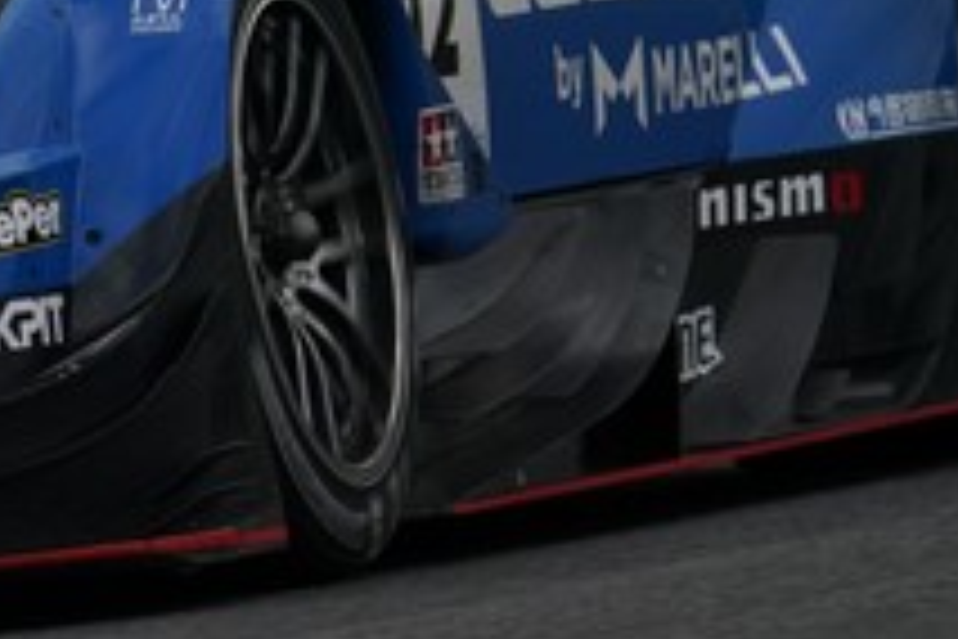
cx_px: -301
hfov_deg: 1.0
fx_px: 54070
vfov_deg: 0.7
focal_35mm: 2032
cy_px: -36
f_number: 8
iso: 400
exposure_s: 1/800
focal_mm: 600
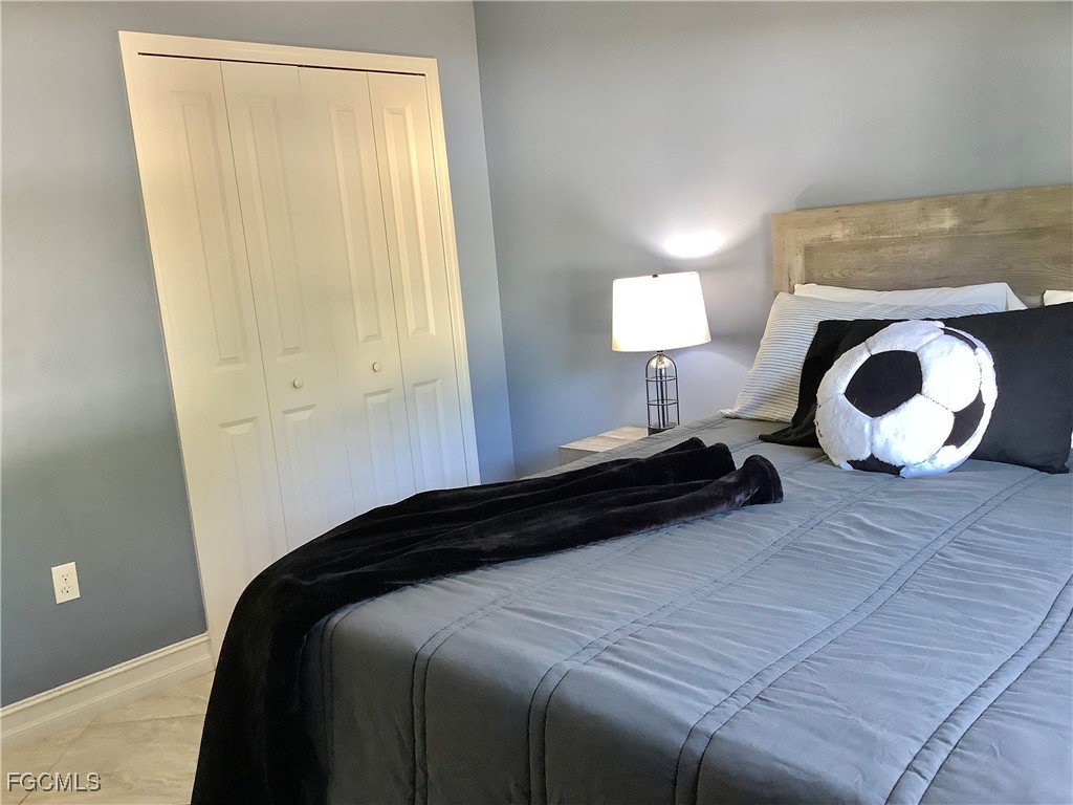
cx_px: 536
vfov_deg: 45.4
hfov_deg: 58.4
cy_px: 402
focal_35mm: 31
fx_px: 961
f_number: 2.4
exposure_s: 1/60
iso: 200
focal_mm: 3.3
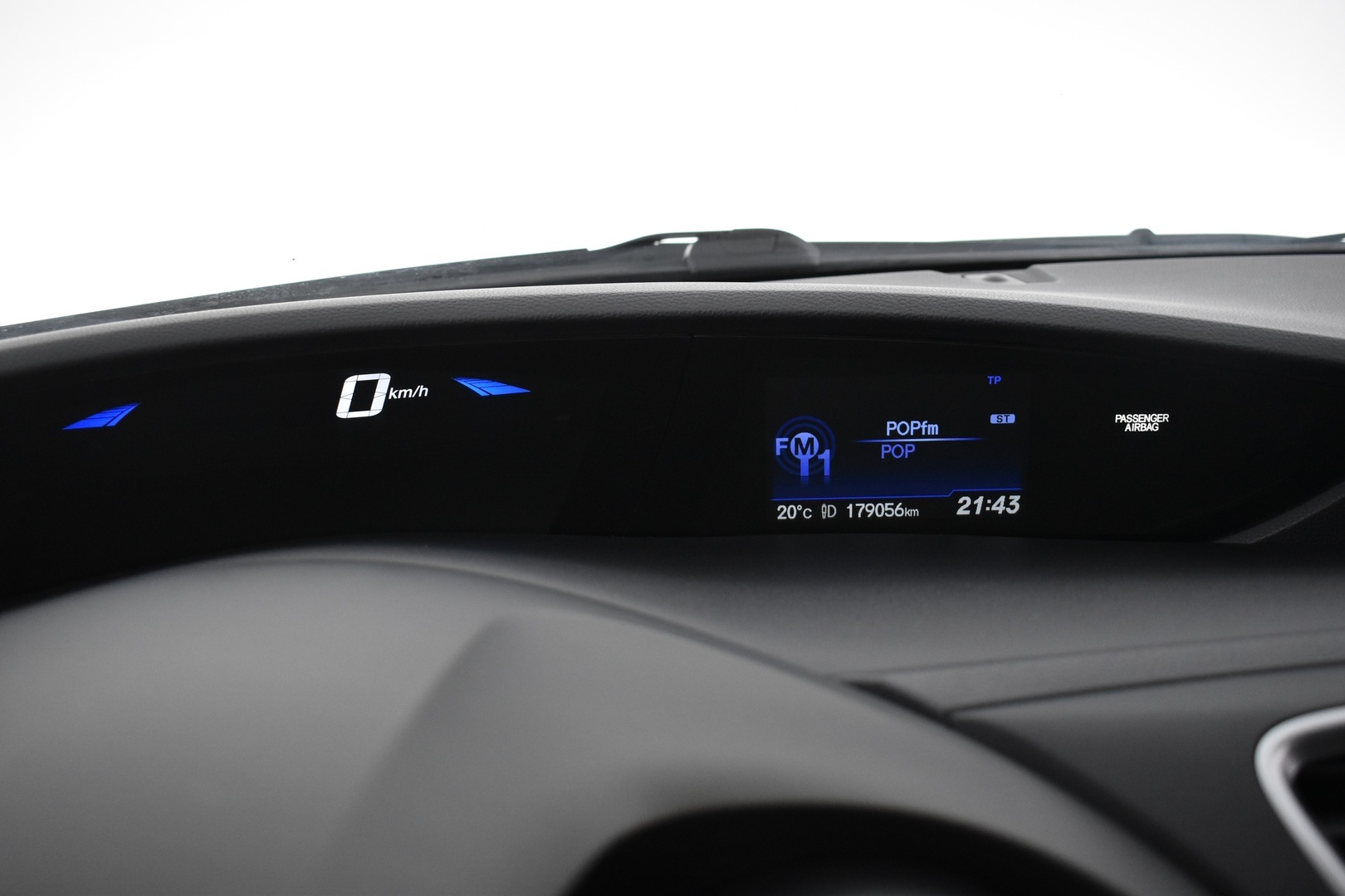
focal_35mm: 33
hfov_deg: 57.2
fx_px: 1233
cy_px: 448
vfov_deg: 40.0
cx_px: 672
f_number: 3.8
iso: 1600
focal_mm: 22
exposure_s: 1/30
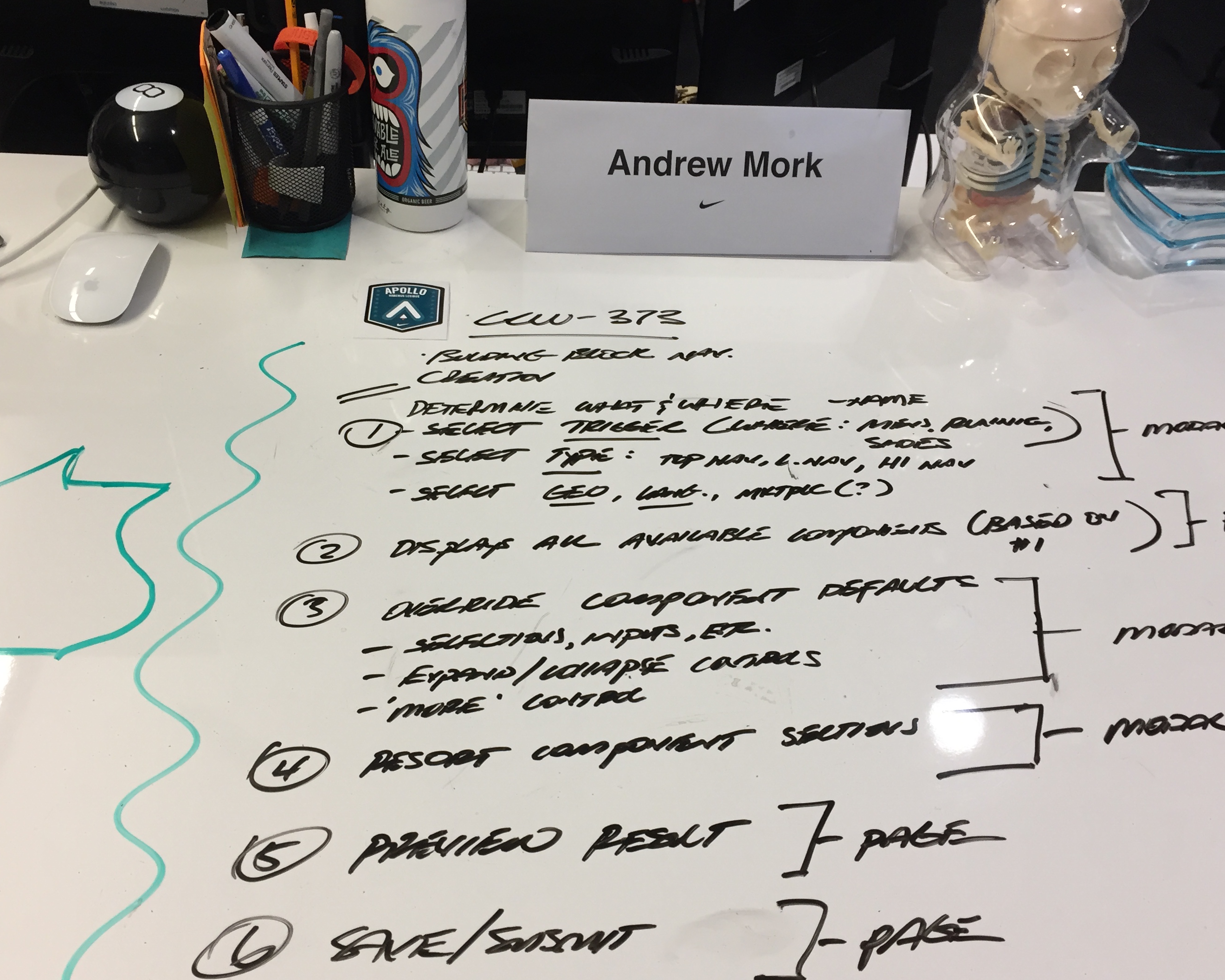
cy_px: 503
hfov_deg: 51.5
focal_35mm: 35
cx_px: 567
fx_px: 1269
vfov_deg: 42.2
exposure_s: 1/30
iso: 64
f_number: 2.2
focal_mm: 4.15
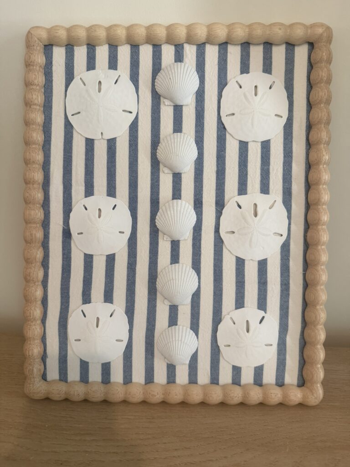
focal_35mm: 24
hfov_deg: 56.8
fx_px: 324
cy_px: 234
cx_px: 175
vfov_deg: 71.6
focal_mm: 6.76
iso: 250
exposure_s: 1/60
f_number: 1.78
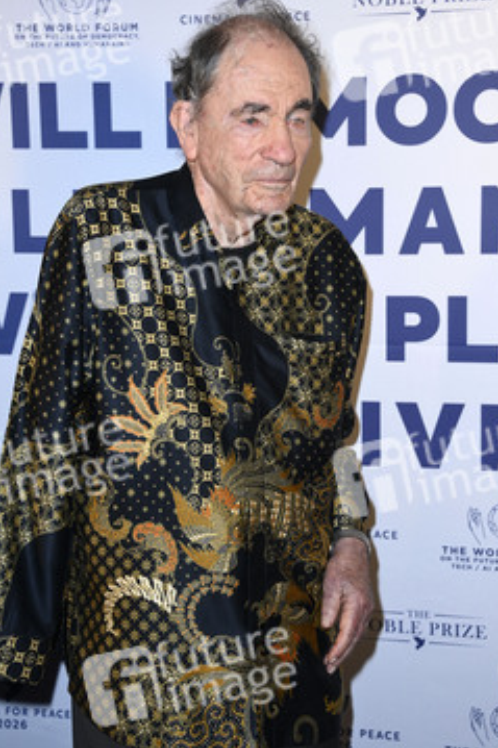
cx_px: 250
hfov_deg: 19.7
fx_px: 1433
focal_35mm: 69
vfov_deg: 29.3
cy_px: 365
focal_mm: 62
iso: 800
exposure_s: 1/250
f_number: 5.6
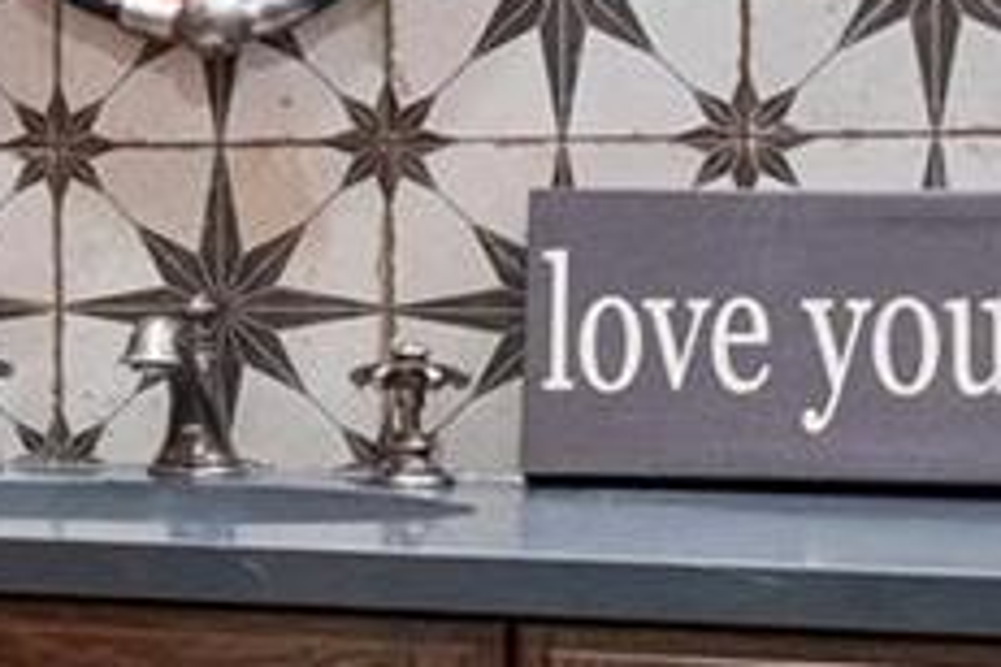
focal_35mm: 111
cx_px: -442
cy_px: 308
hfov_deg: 16.9
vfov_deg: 12.3
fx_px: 3086
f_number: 6.3
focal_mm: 8
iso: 400
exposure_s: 1/1.67
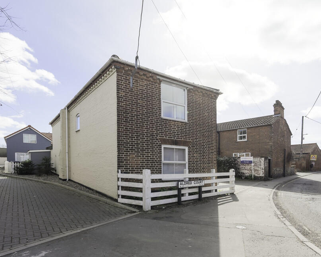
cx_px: 169
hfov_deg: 81.4
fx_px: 186
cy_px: 122
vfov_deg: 69.2
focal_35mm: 20
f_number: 9
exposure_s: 1/2500
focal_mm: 16.5
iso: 400
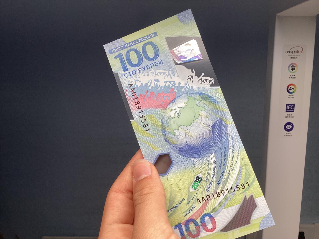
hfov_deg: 58.4
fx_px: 286
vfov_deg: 45.4
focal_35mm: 31
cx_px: 160
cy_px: 120
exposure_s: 1/120
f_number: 2.4
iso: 25
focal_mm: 3.3
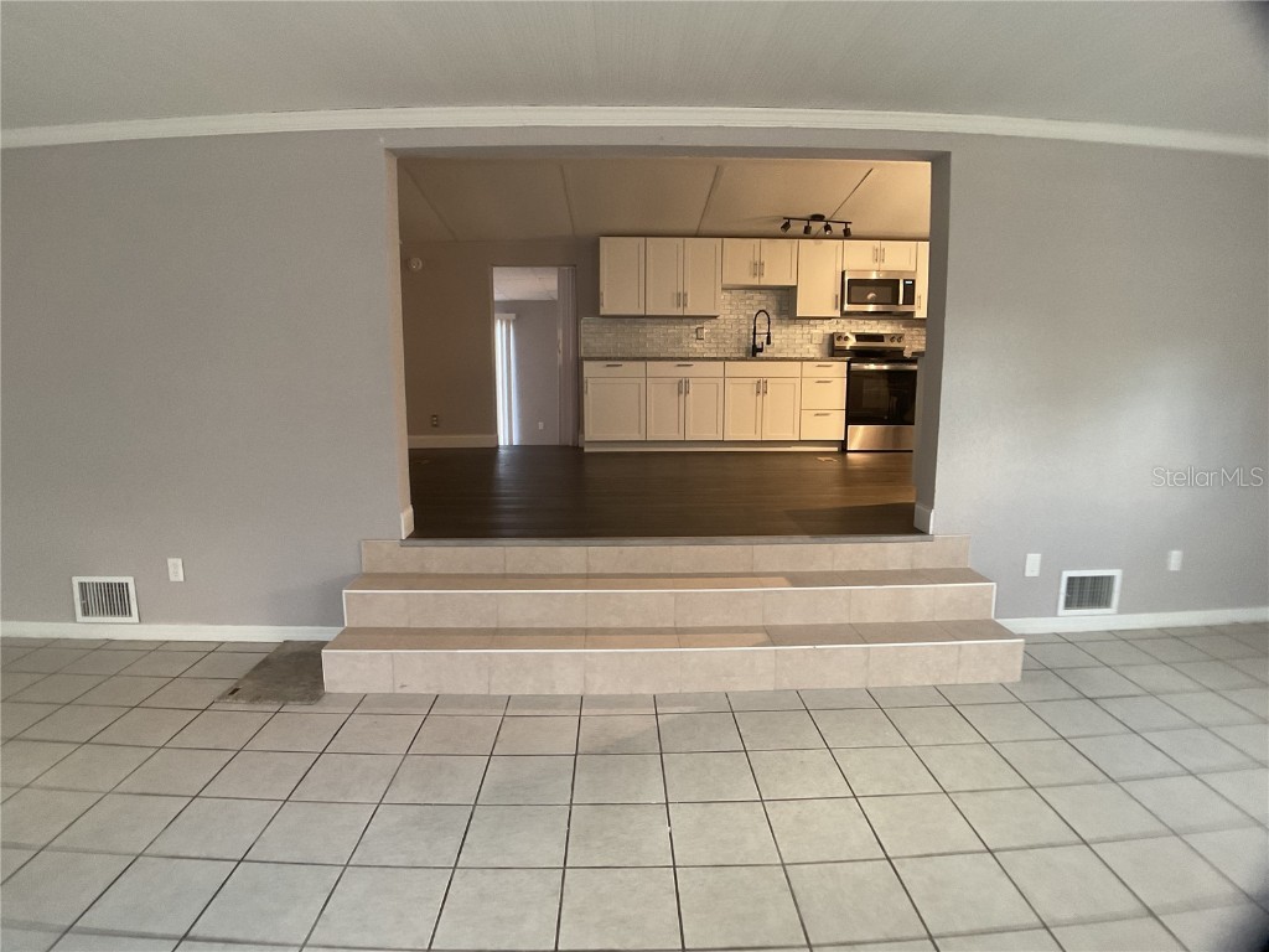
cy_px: 476
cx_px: 634
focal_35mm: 29
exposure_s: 1/40
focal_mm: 3
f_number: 1.8
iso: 200
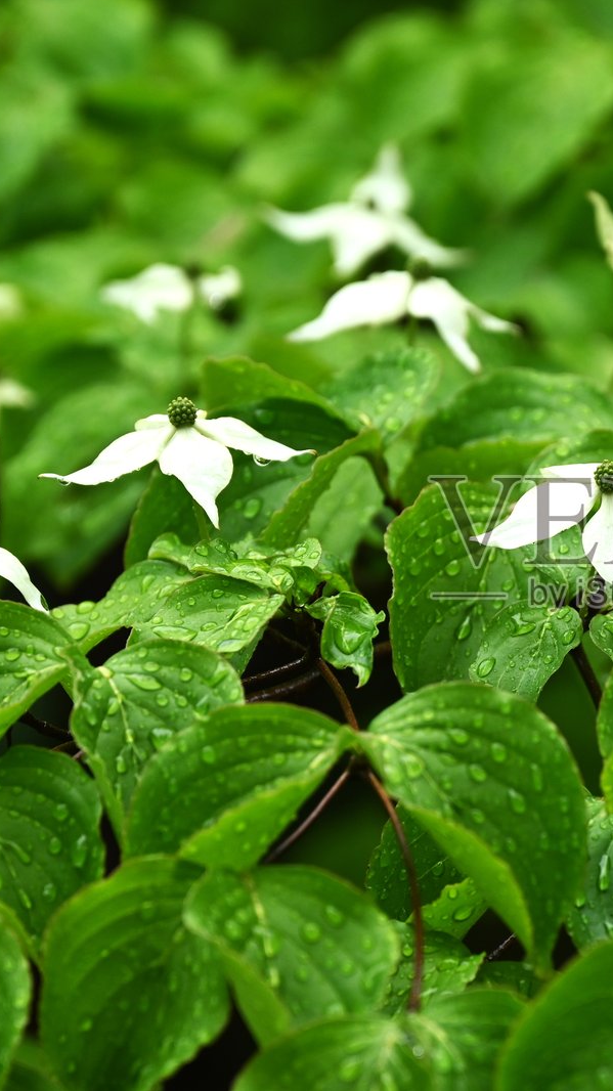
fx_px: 6825
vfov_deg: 9.1
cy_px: 546
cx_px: 601
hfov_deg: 5.1
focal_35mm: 236
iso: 640
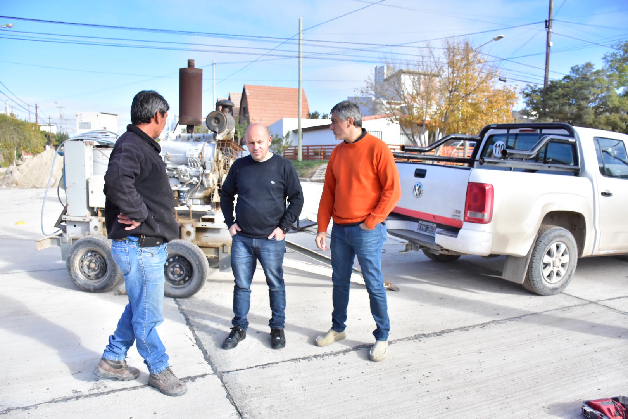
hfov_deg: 67.4
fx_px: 471
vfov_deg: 47.9
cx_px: 314
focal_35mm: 27
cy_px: 210
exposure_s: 1/8000
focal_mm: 18
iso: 2000
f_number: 5
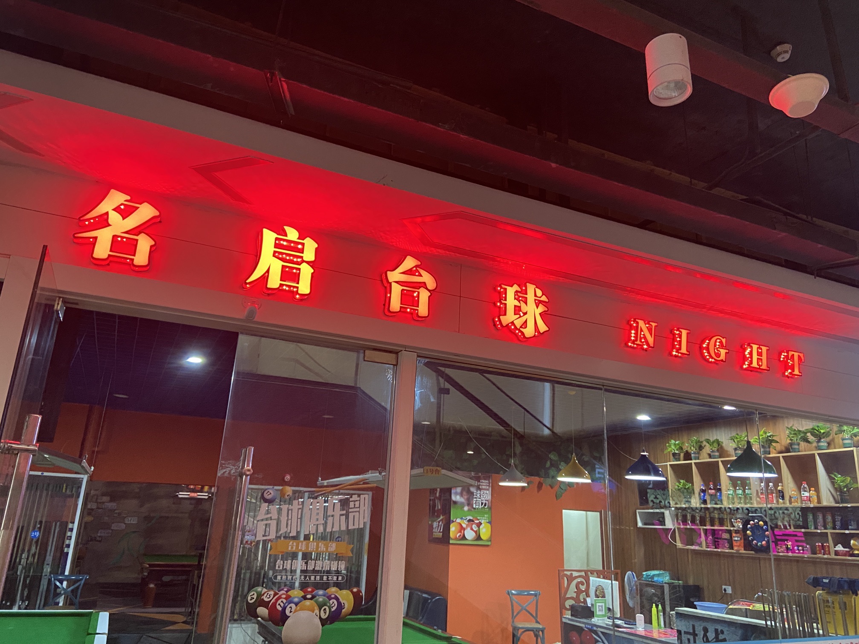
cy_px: 322
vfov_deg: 53.1
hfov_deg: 67.3
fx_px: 645
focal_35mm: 26
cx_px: 430
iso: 640
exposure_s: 1/40
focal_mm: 4.25
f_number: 1.8
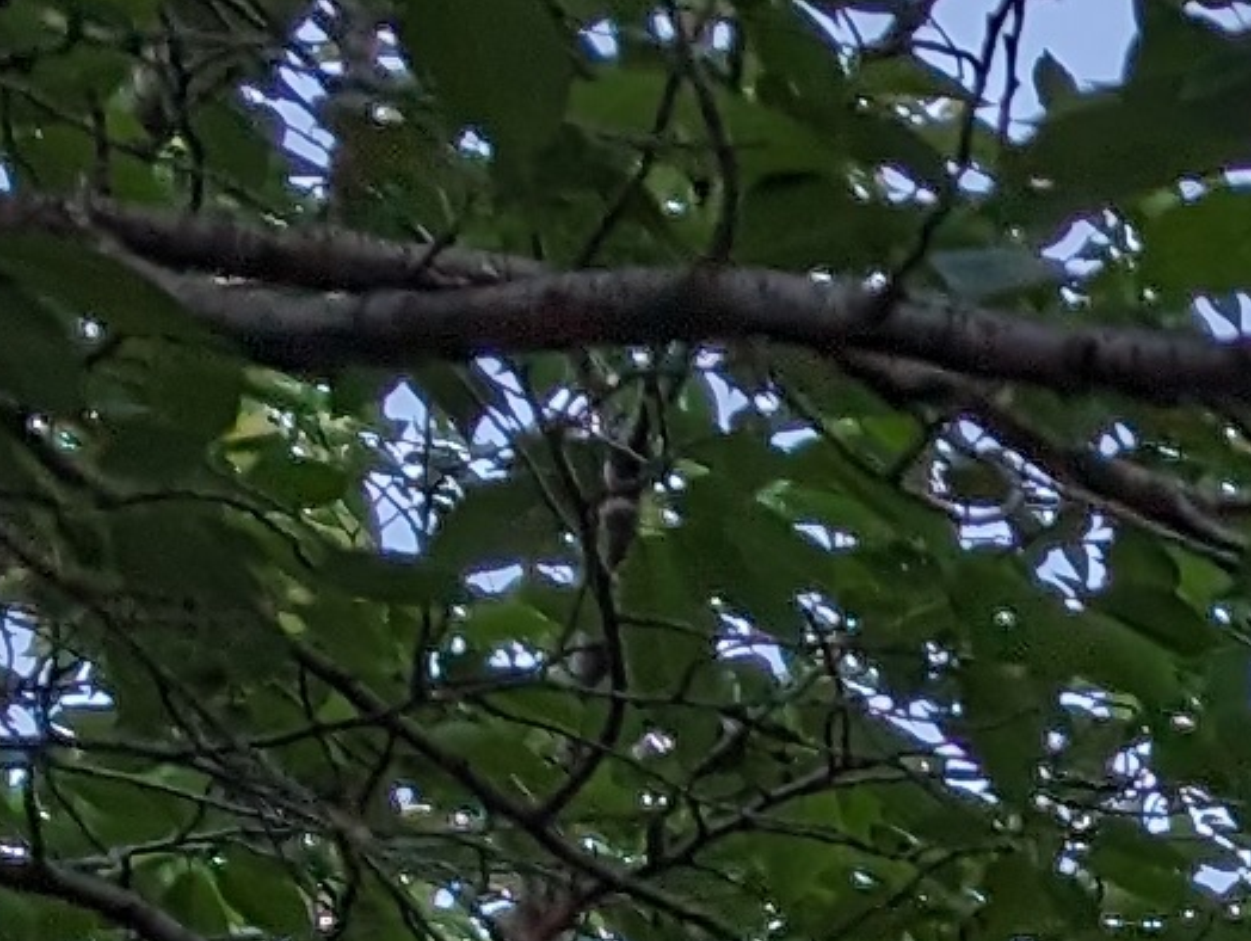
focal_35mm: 187
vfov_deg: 6.6
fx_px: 6764
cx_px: 4152
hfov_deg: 8.3
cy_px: 3585
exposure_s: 1/134
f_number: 1.68
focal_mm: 6.9
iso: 22
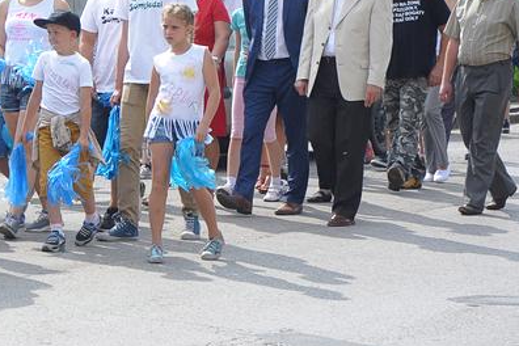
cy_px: 58
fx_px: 3243
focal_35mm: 225
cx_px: 17
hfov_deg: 9.1
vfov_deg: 6.1
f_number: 8
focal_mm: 70
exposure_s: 1/1000
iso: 640
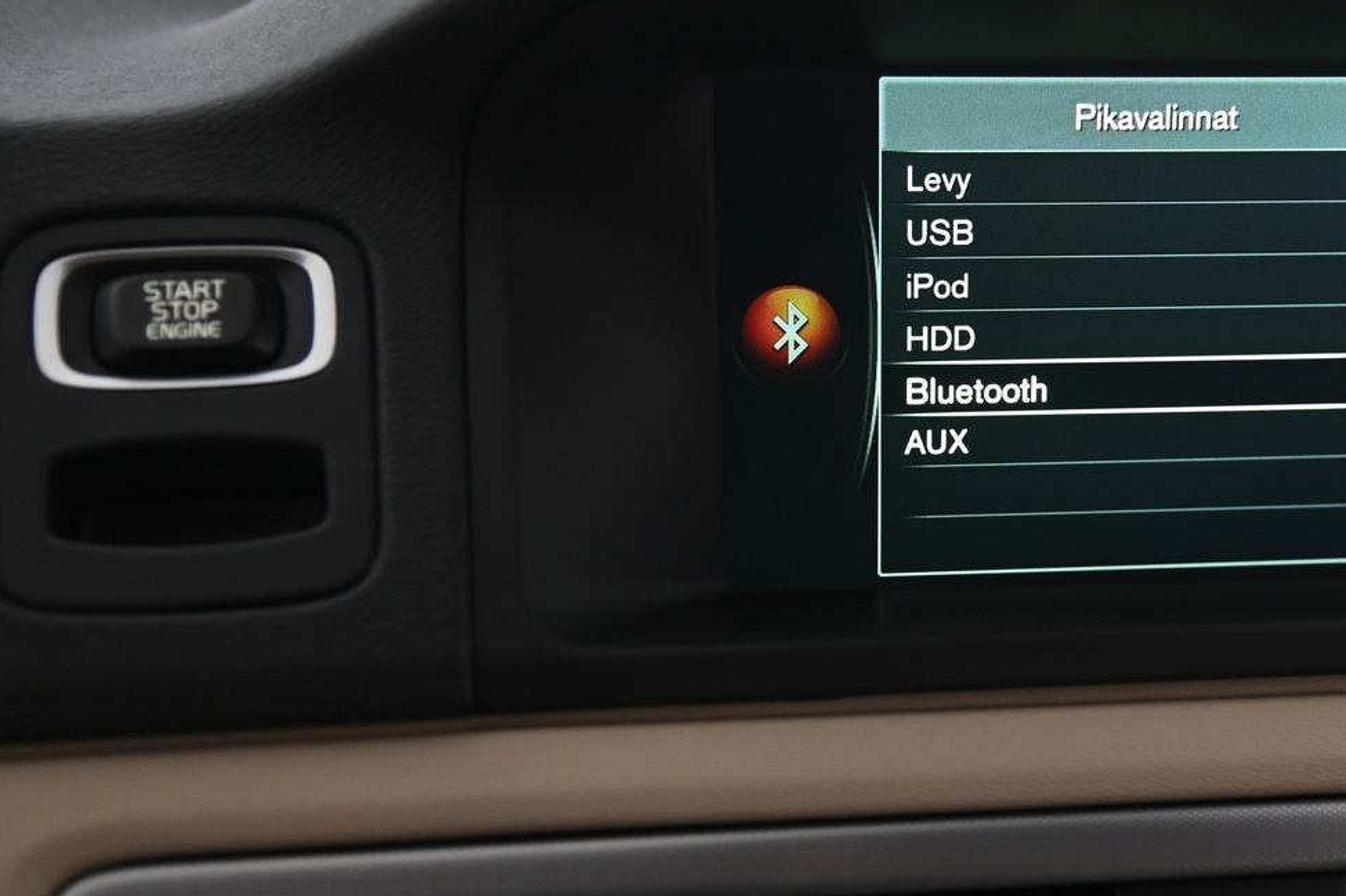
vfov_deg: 17.0
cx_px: 1060
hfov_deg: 25.0
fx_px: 2989
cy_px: 601
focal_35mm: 80
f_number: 4
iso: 2000
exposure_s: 1/40
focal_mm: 48
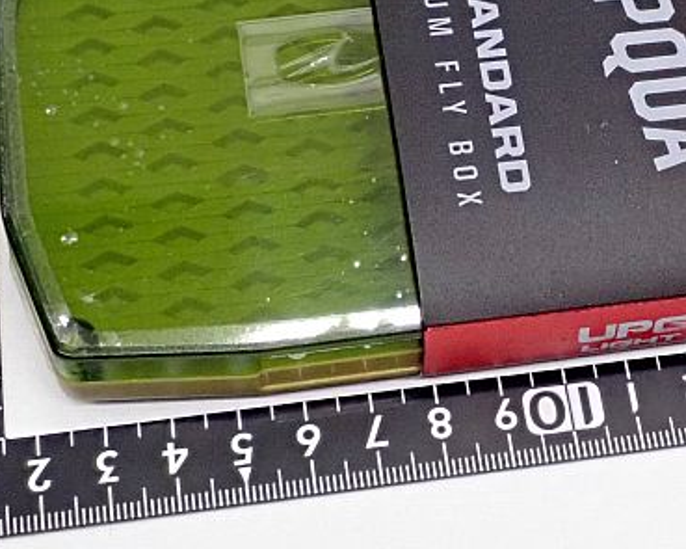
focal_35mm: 91
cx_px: 539
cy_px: 67
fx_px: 1847
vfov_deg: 16.7
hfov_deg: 20.8
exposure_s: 1/40
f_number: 4
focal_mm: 7.86
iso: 1600
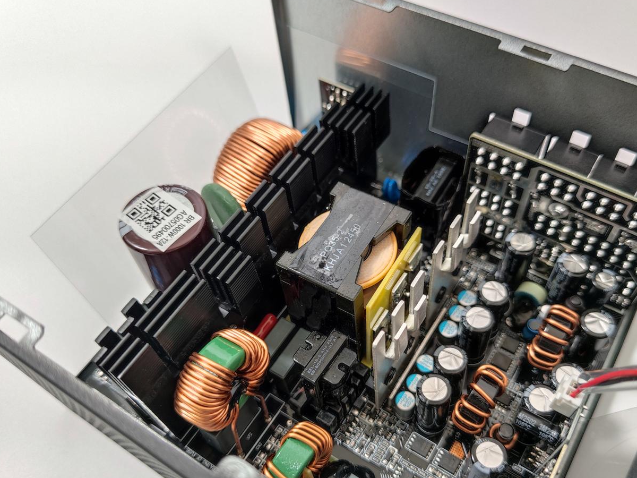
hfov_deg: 59.9
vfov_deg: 46.7
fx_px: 552
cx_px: 348
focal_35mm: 30
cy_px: 274
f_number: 1.85
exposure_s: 1/33
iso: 210
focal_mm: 6.78
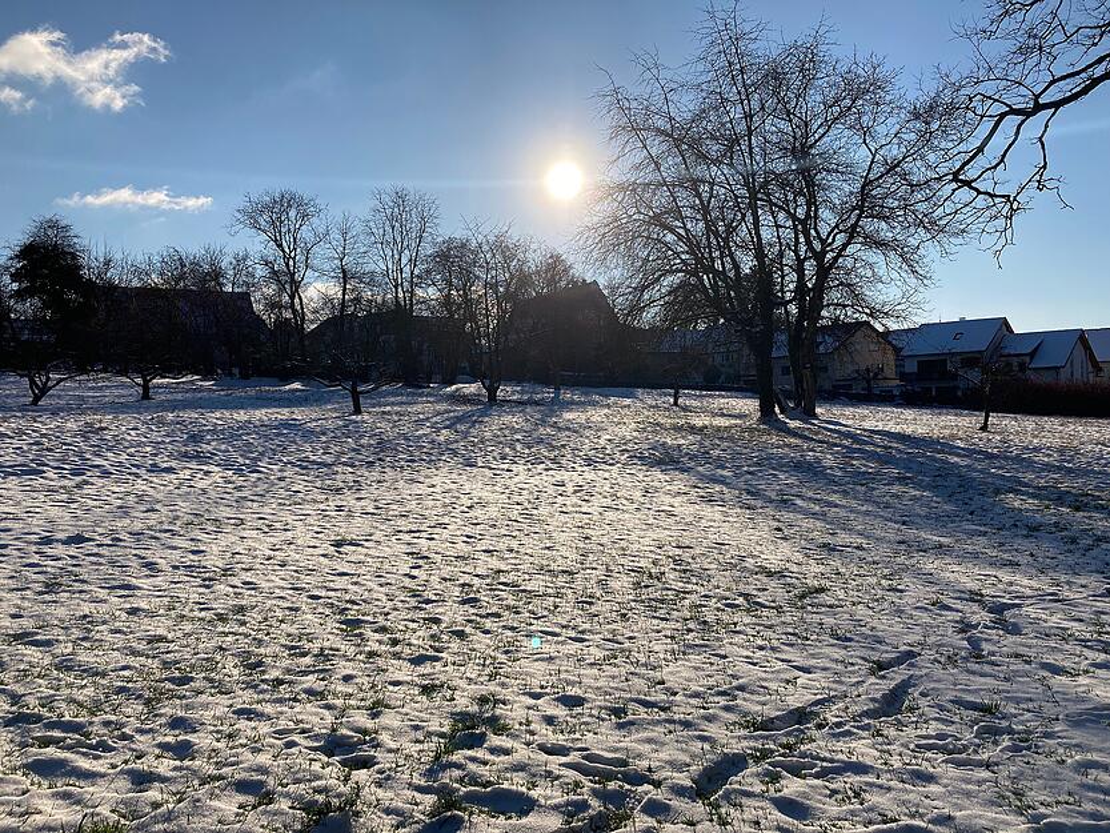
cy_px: 416
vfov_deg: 49.8
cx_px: 555
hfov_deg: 63.4
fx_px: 898
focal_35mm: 28
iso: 25
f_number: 1.8
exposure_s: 1/5348
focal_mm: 3.99
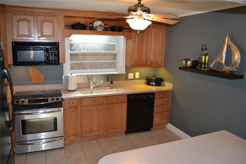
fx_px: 184
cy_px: 82
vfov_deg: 47.9
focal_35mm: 27
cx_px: 123
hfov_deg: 67.4
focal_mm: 18
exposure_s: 1/60
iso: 560
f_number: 3.5
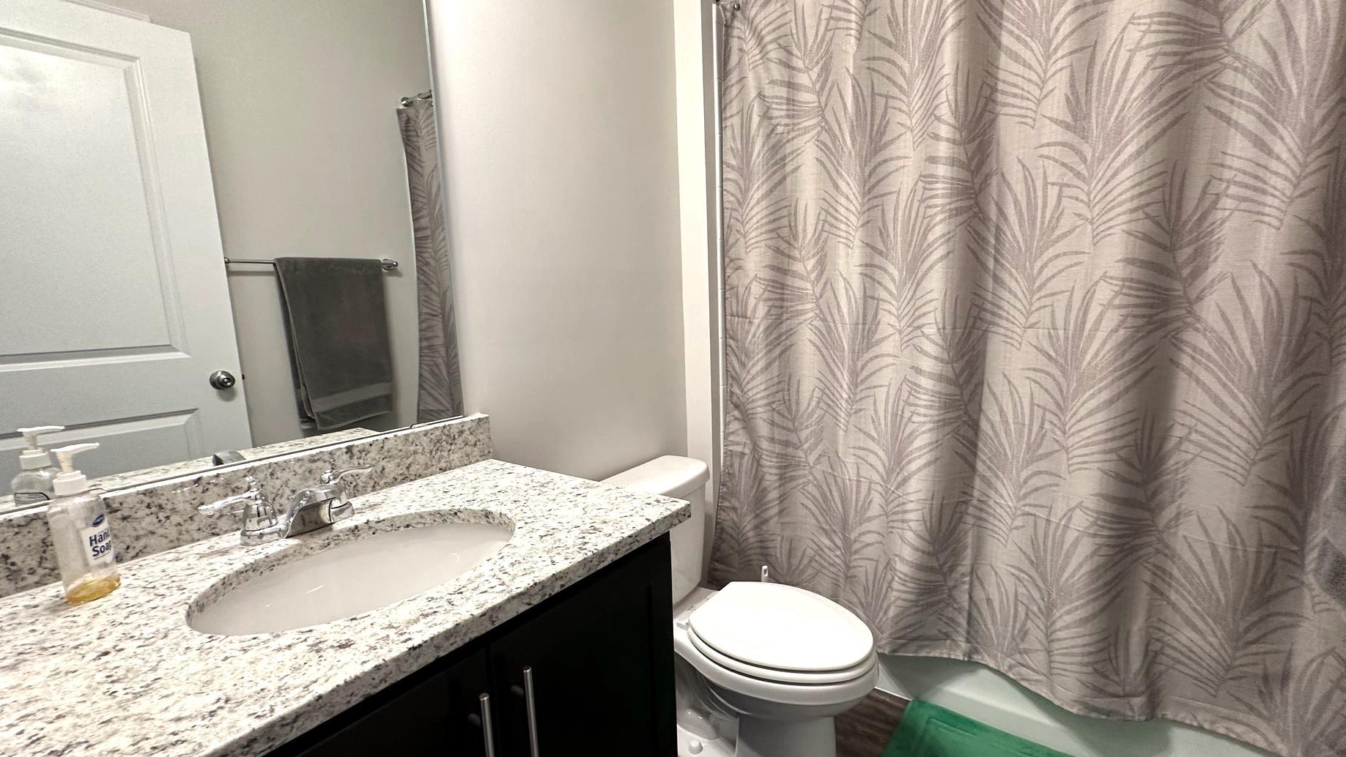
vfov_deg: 63.9
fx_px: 607
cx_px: 714
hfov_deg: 95.8
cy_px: 398
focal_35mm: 17
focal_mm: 2.22
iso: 200
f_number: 2.2
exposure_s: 1/60
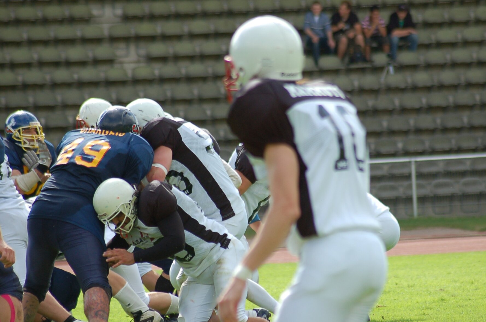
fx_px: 4872
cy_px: 175
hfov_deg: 5.7
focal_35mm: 362
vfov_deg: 3.8
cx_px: 274
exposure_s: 1/800
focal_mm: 195
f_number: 5
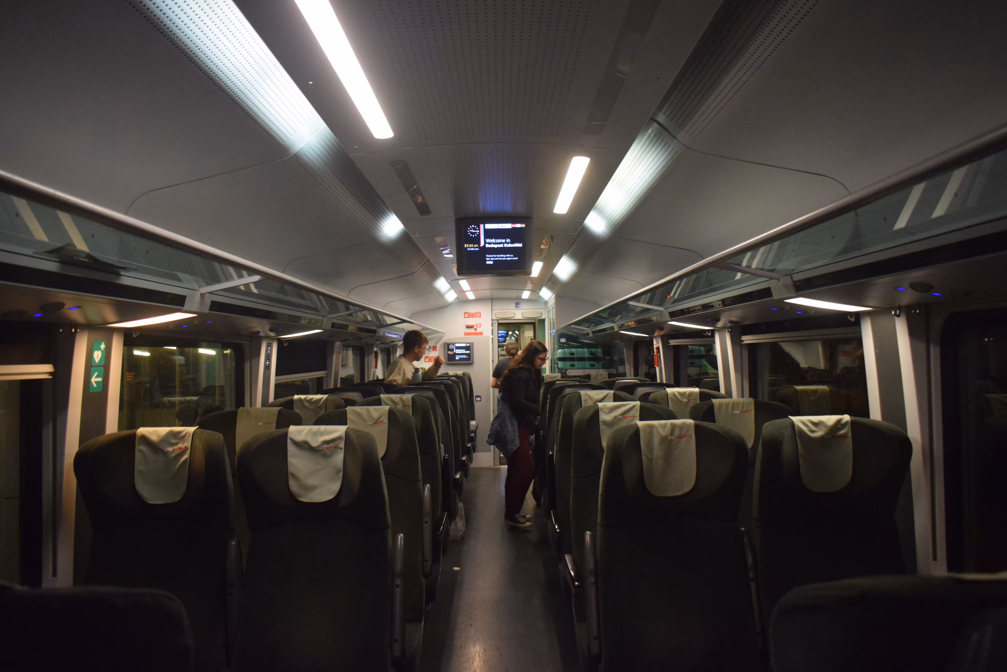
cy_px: 336
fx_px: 755
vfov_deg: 47.9
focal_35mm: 27
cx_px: 504
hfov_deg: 67.4
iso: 2500
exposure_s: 1/60
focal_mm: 18
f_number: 3.5
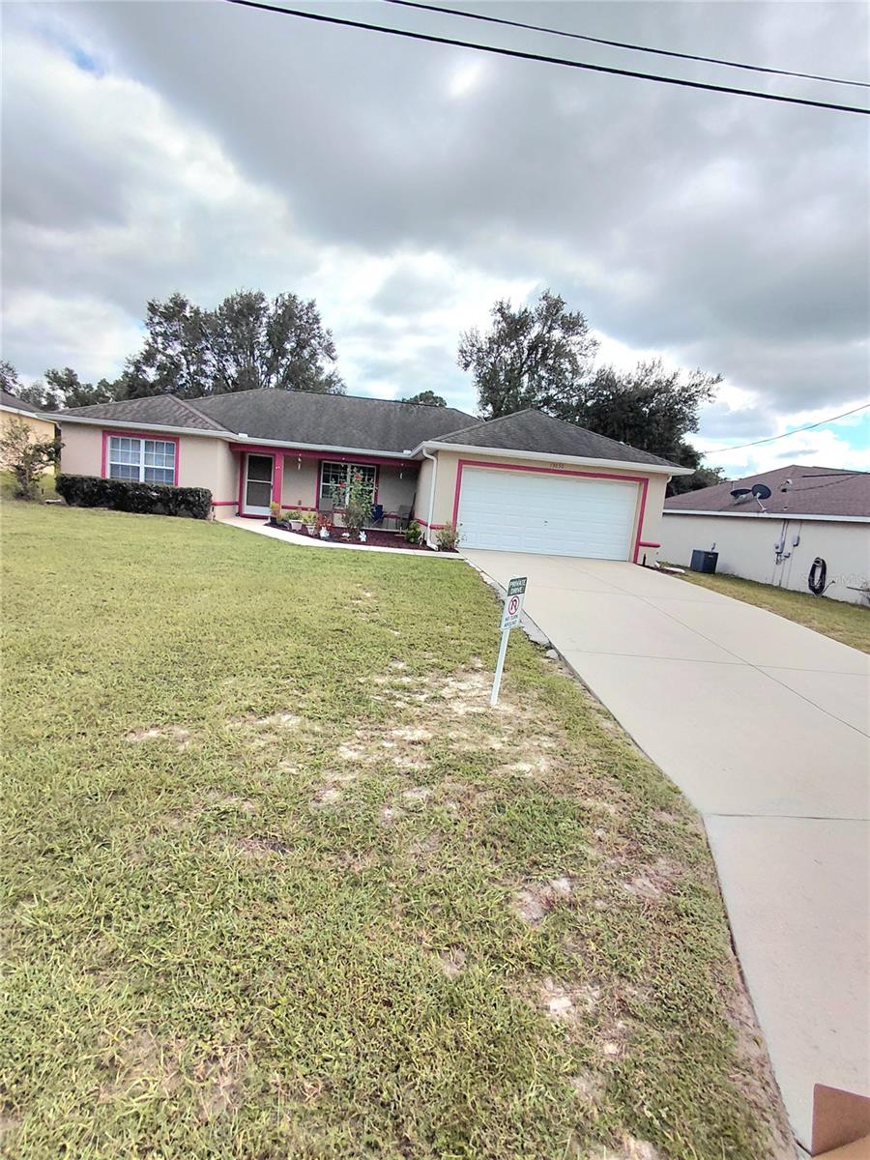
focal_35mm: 16
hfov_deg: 78.1
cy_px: 580
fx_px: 536
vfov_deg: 94.5
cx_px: 435
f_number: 2.2
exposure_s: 1/2500
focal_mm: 1.64
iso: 40
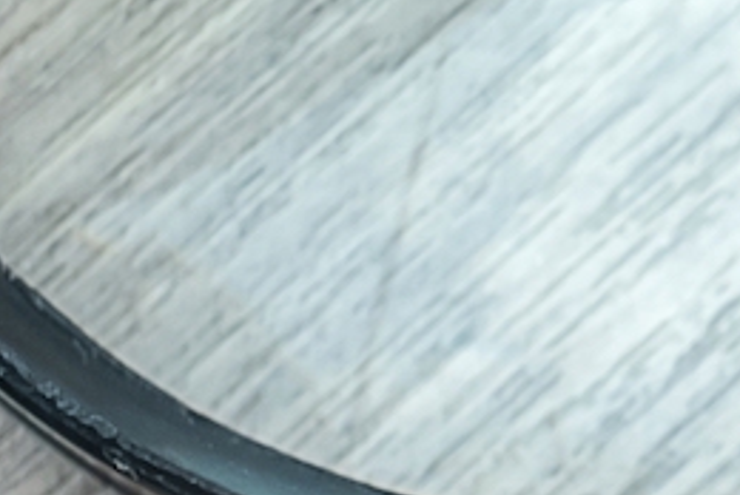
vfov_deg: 3.4
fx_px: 8375
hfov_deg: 5.0
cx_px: 1591
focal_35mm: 407
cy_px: 343
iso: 200
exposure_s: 1/220
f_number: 4
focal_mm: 35
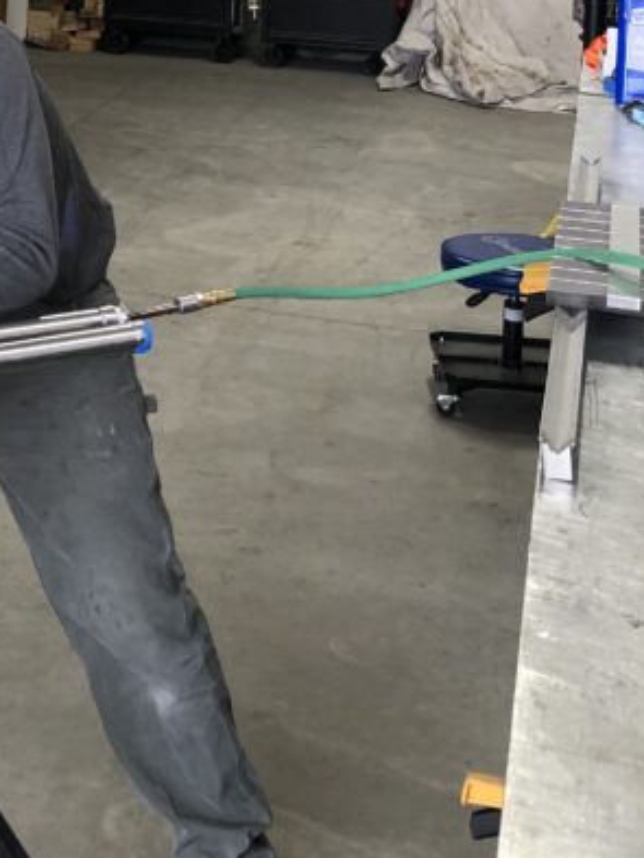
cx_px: -183
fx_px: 1810
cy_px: -114
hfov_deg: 18.8
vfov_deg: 24.6
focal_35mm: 73
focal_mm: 3.99
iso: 20
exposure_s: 1/30
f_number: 1.8
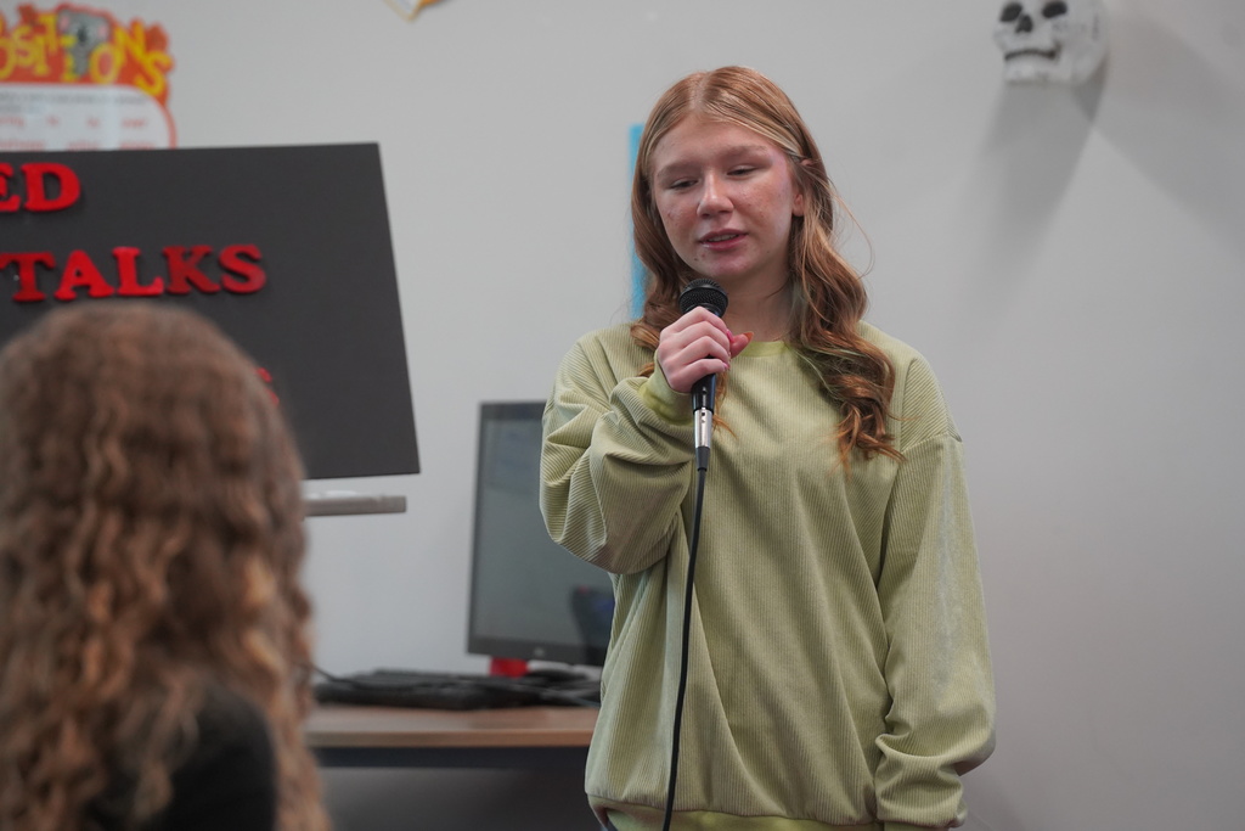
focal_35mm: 160
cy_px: 416
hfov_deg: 12.8
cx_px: 622
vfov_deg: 8.6
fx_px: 5534
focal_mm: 160
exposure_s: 1/200
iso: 4000
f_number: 4
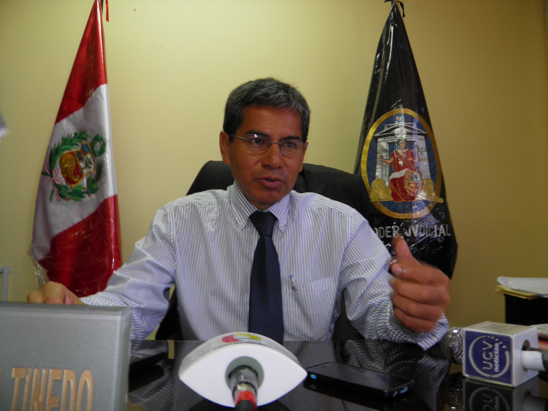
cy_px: 206
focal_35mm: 28
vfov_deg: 49.7
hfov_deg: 63.4
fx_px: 443
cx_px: 274
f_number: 2.8
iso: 100
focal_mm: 4.9
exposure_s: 1/30
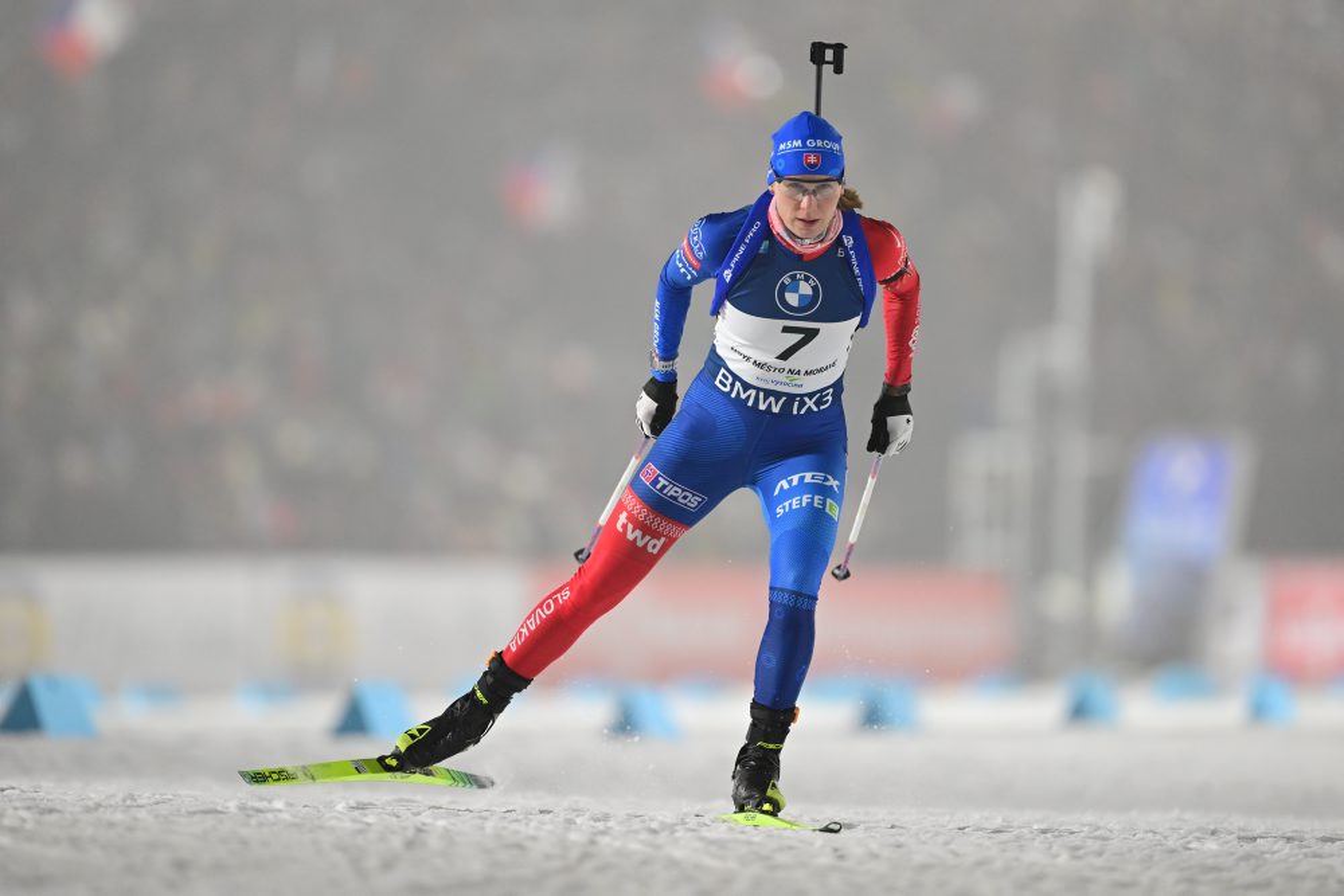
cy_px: 448
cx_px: 672
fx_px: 14934
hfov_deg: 5.2
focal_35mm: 400
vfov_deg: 3.4
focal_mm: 400
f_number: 2.8
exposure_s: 1/1250
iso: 2000
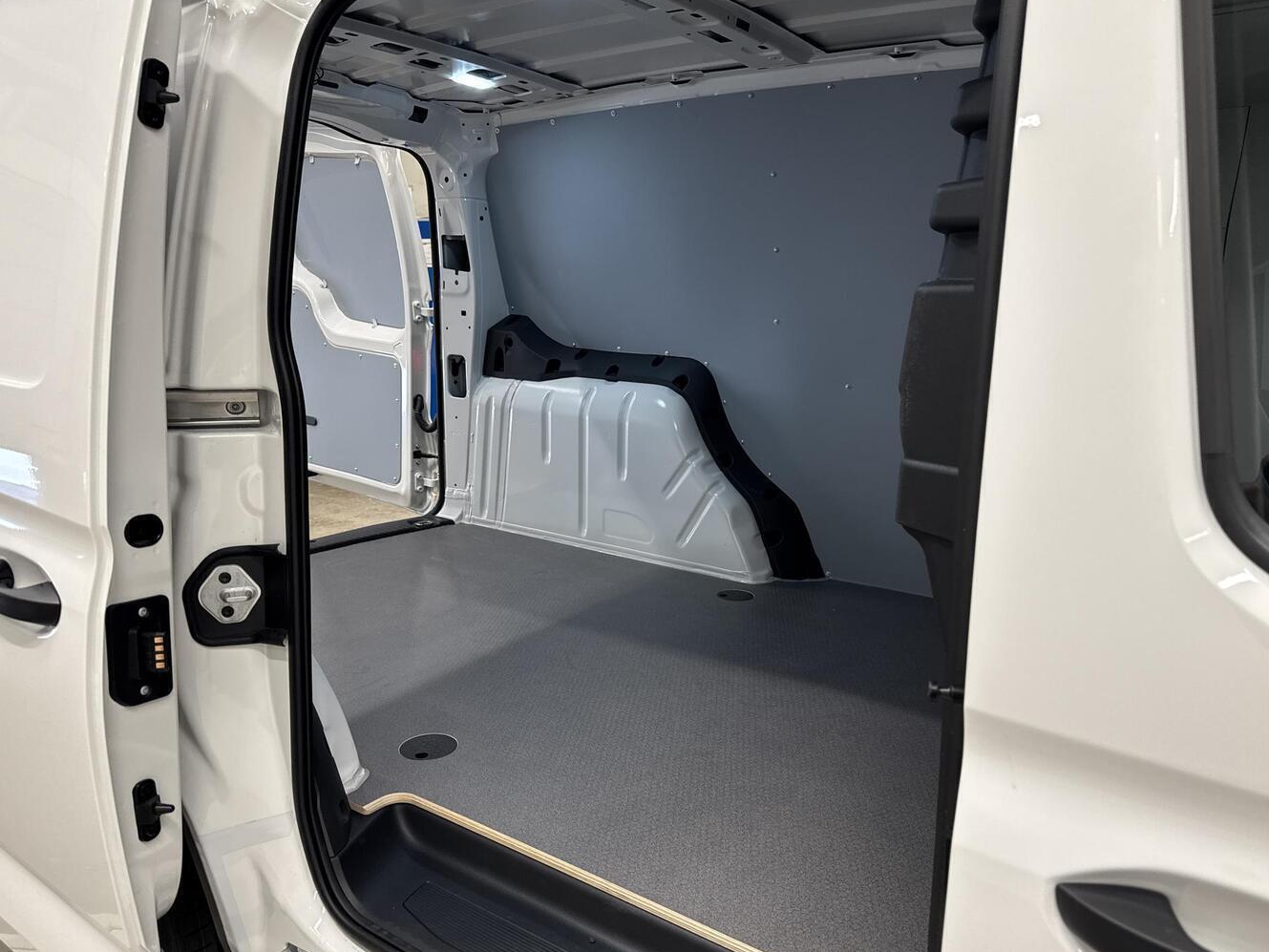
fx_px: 953
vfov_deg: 53.0
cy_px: 509
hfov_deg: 67.3
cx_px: 657
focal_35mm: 26
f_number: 1.78
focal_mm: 6.76
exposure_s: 1/100
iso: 100
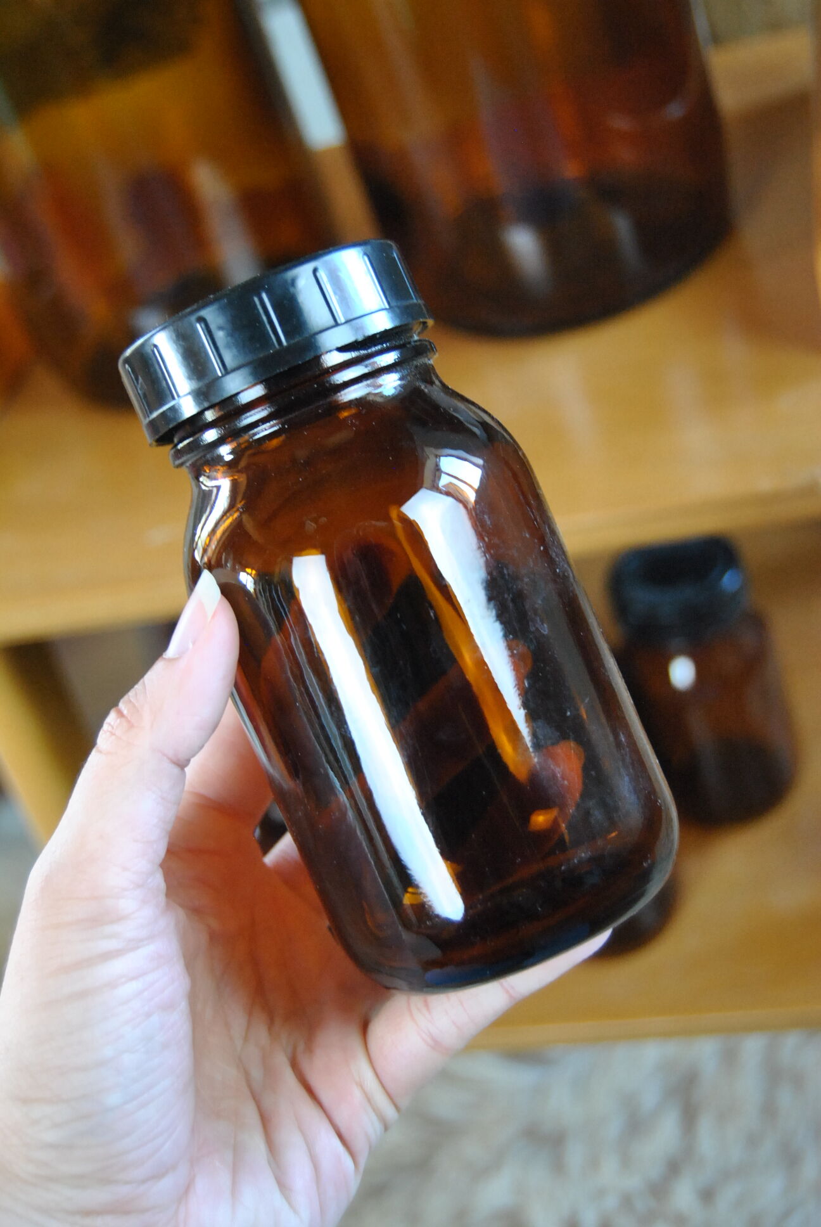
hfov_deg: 25.8
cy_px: 614
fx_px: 1791
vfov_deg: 37.8
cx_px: 410
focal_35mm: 52
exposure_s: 1/30
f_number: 4.5
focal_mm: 35
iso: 1000
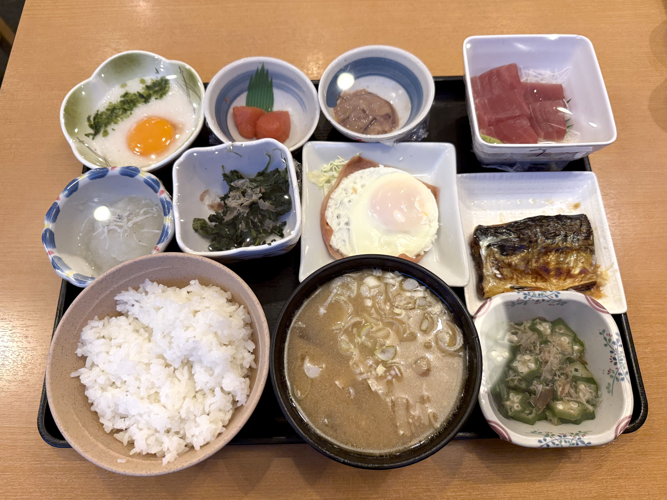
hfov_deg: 71.6
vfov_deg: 56.8
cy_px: 250
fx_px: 462
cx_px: 334
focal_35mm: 24
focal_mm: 6.76
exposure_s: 1/100
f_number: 1.78
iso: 160
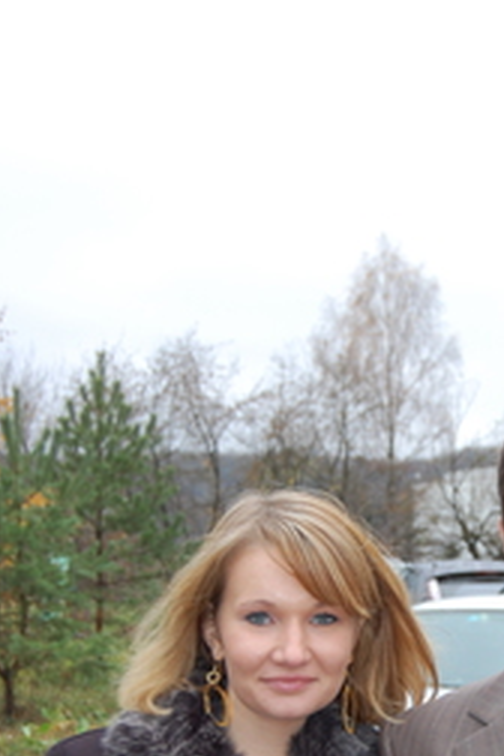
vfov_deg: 21.9
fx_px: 1911
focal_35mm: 91
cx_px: 418
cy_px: 672
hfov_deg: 14.9
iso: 400
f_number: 4.5
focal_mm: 34
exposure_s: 1/125
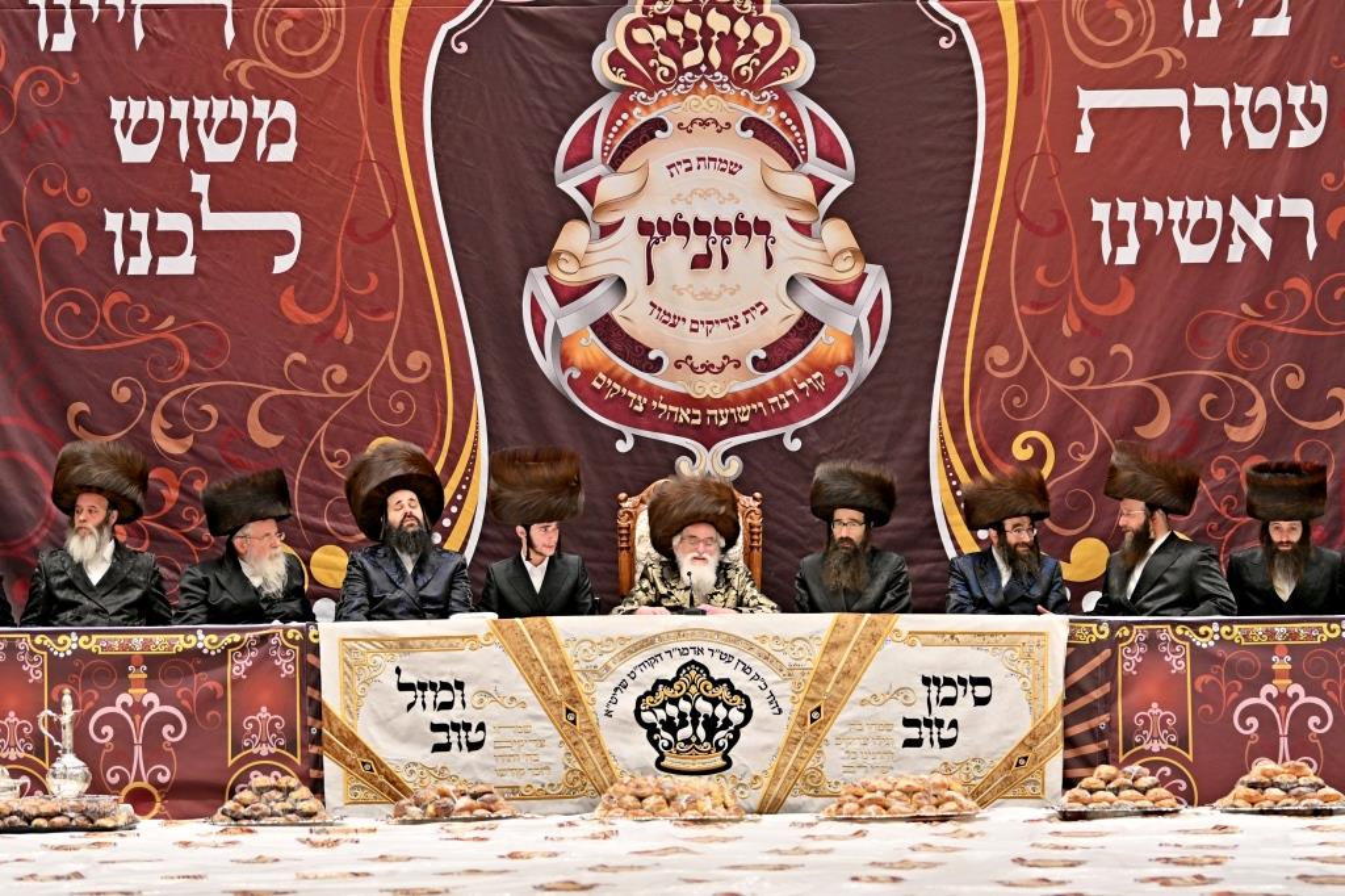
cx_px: 672
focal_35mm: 105
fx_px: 3921
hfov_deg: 19.5
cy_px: 448
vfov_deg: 13.0
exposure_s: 1/400
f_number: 2.8
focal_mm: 70
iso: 320
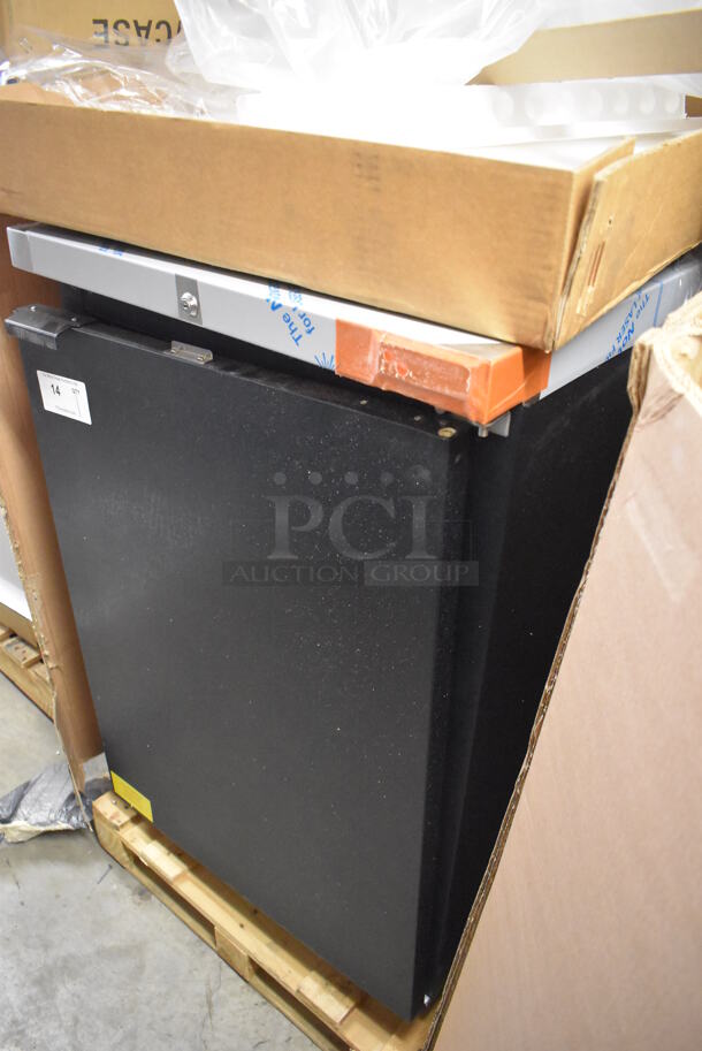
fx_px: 788
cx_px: 351
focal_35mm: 27
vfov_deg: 67.3
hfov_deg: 48.0
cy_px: 526
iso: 8000
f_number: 3.5
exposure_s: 1/125
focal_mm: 18
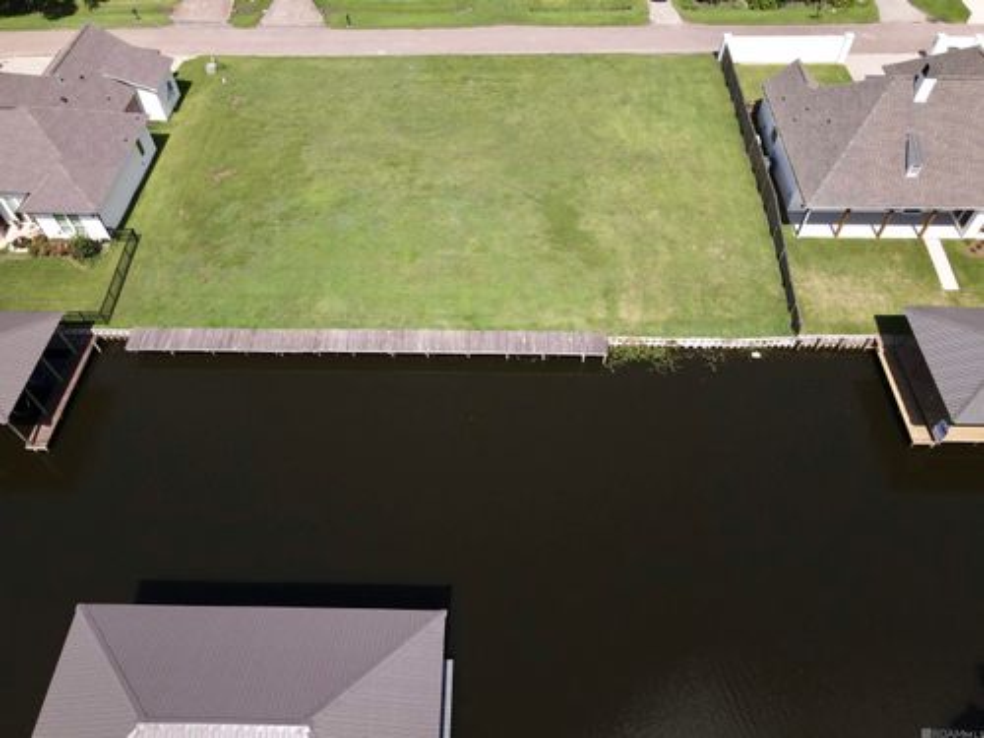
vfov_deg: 56.8
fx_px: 682
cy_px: 369
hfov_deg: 71.6
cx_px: 492
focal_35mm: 24
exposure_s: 1/13
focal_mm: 4.5
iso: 480
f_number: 2.8
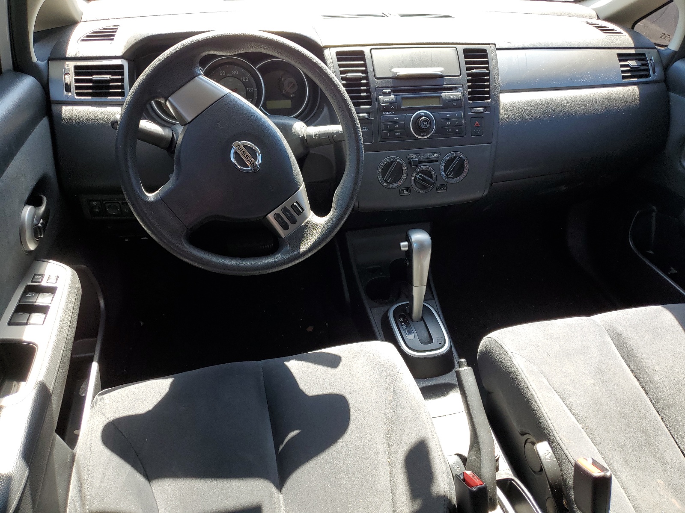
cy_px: 256
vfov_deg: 53.1
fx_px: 515
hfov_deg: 67.3
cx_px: 342
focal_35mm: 26
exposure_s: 1/208
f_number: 1.5
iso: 50
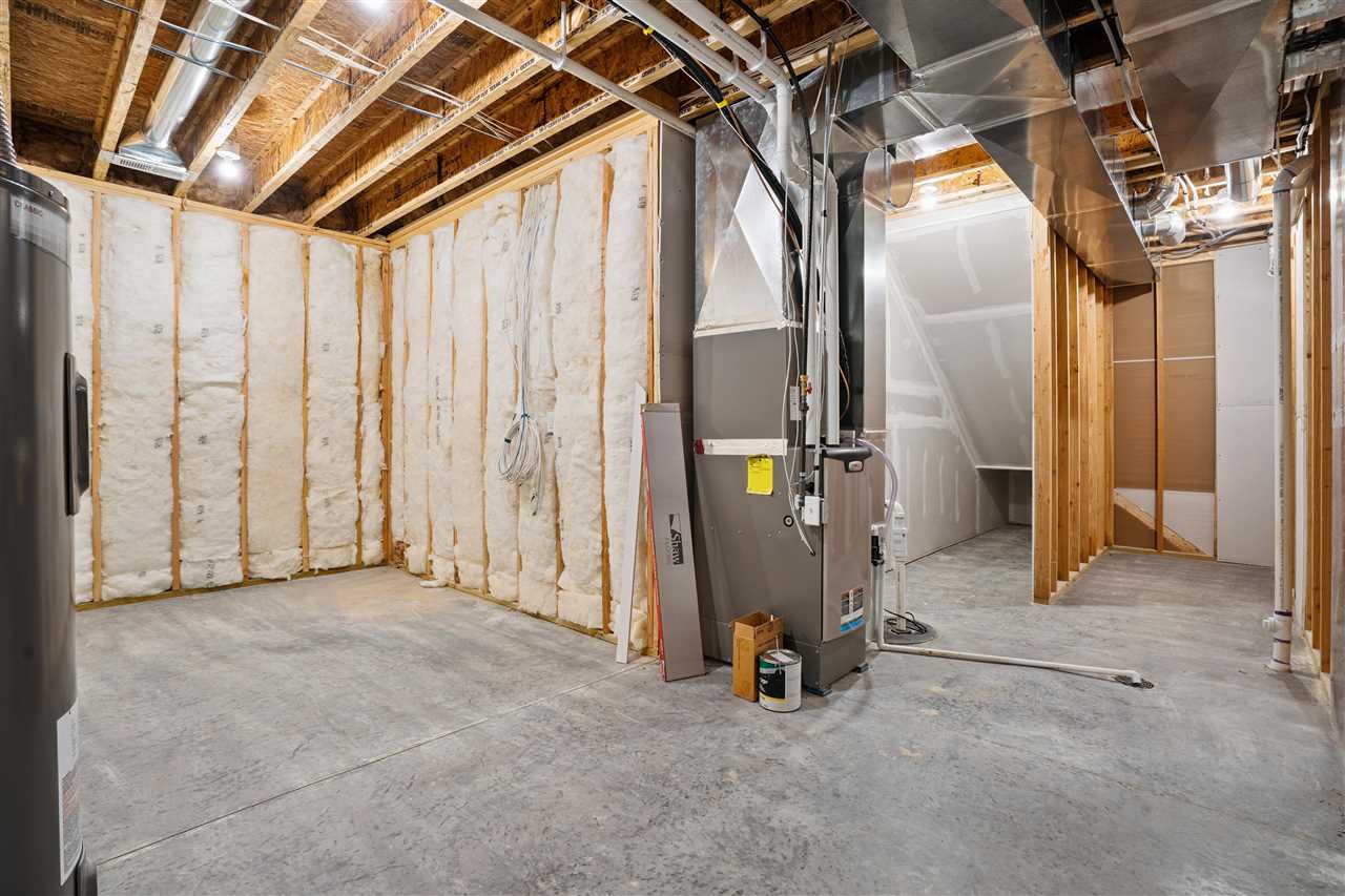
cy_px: 448
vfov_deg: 73.7
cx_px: 672
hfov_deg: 96.7
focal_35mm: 16
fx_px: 598
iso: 400
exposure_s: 1/2.5
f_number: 9
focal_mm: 16
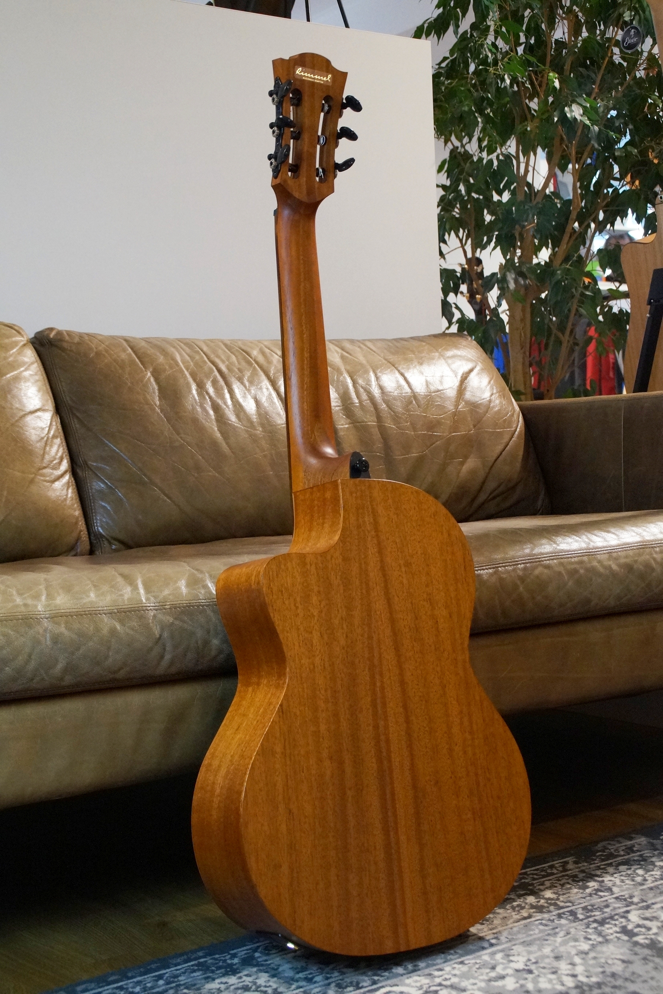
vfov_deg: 37.9
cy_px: 497
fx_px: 1450
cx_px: 332
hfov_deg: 25.8
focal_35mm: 52
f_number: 6.3
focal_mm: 35
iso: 2500
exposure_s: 1/160
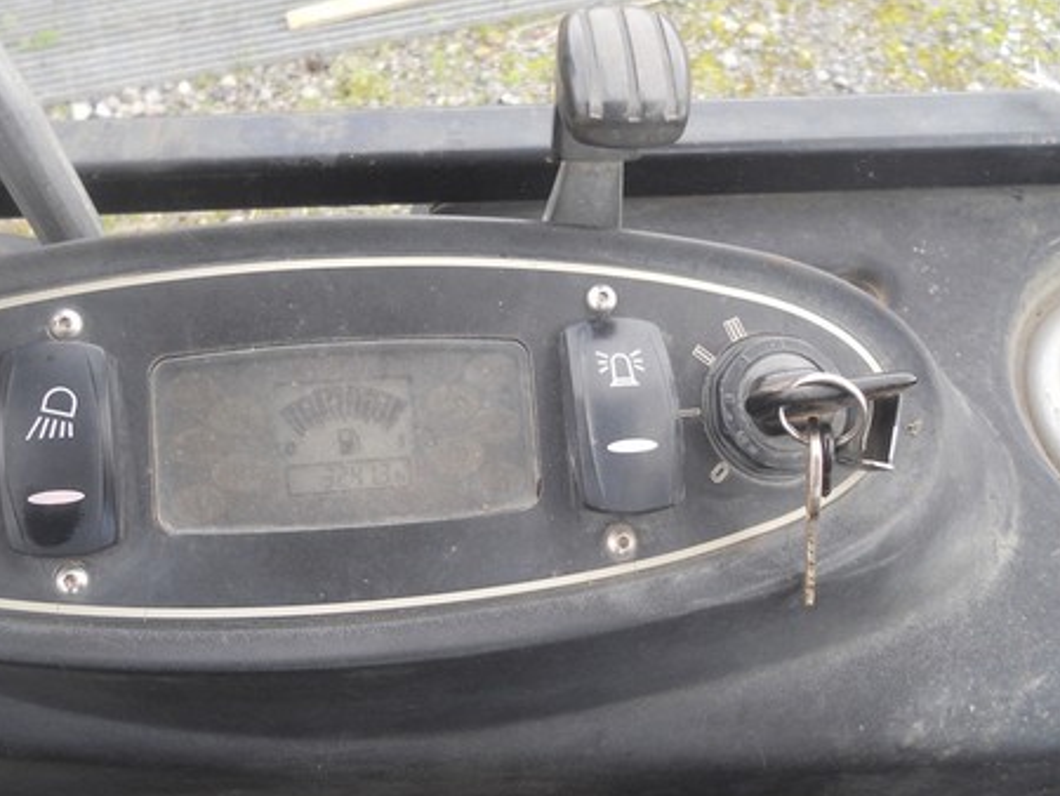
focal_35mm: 36
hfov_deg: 51.1
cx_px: 433
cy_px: 372
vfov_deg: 39.7
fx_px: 1103
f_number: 3.2
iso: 80
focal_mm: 4.9
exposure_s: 1/50
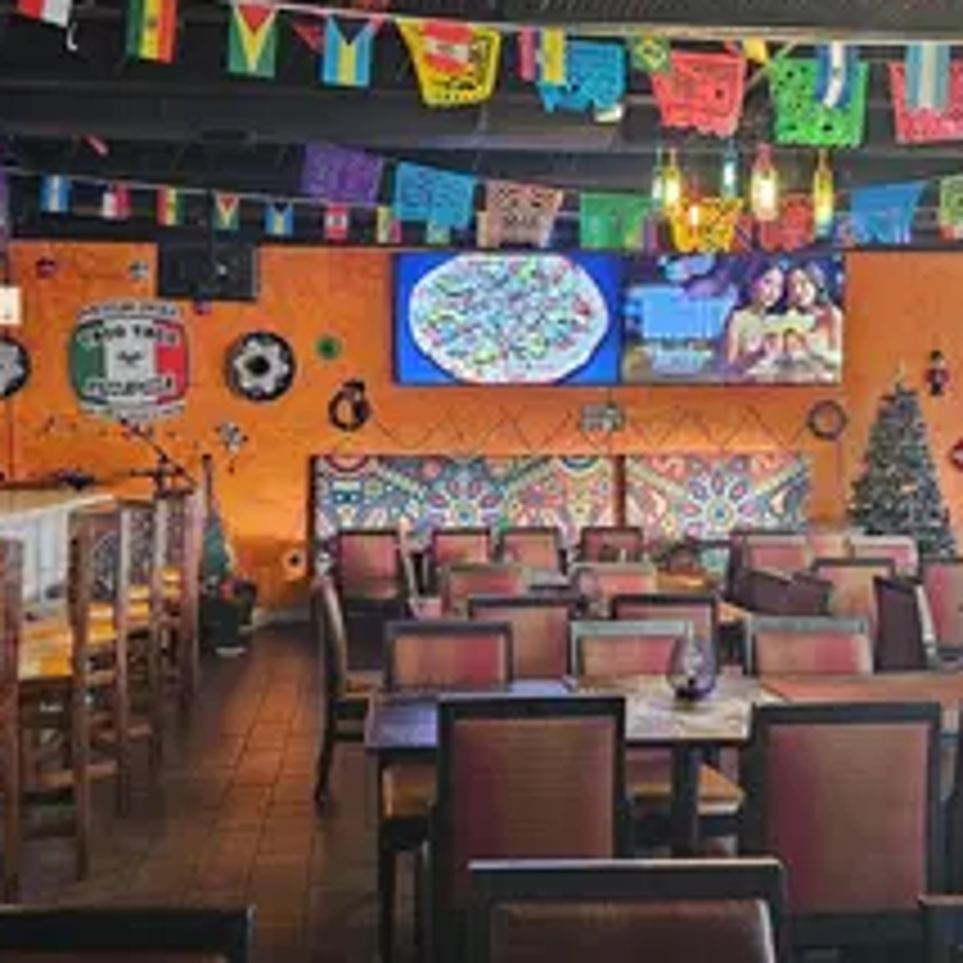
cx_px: 436
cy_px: 486
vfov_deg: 43.9
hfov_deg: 43.8
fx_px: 1196
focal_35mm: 38
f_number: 1.7
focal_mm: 6.3
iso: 800
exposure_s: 1/60
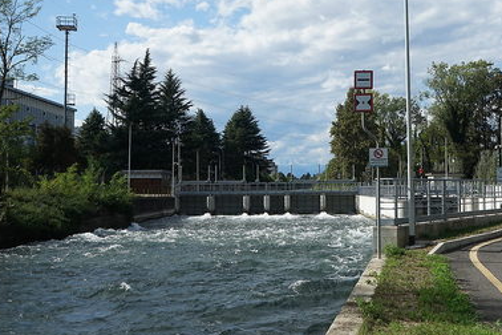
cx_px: 336
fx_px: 753
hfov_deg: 36.5
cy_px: 141
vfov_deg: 25.0
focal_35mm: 54
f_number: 8
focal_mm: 34
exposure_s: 1/250
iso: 100
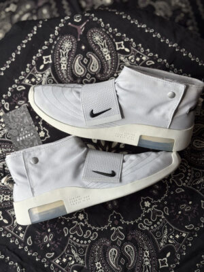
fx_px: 409
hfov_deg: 28.0
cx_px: 102
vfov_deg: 36.8
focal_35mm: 52
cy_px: 136
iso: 32
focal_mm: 5.96
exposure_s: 1/694
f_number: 1.6
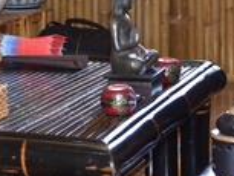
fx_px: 1049
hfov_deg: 12.7
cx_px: 32
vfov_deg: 9.4
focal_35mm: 155
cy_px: -63
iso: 800
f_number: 5
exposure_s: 1/100
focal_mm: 38
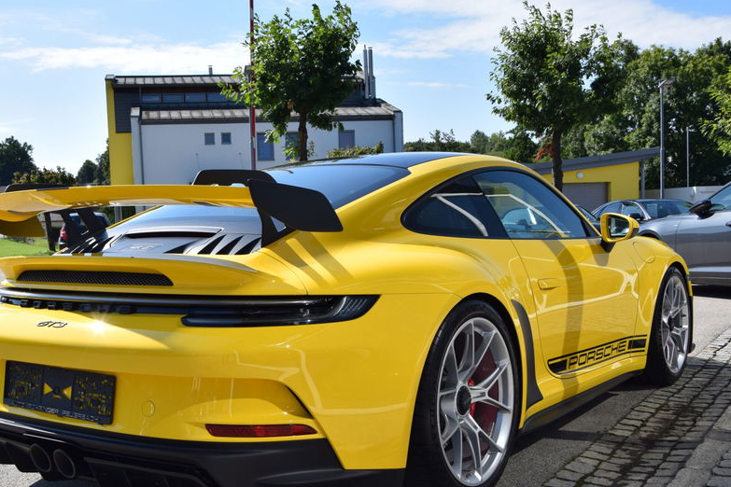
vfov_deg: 14.0
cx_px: 318
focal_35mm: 98
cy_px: 298
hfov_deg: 20.8
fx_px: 1990
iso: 200
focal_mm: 50
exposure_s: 1/500
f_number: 11
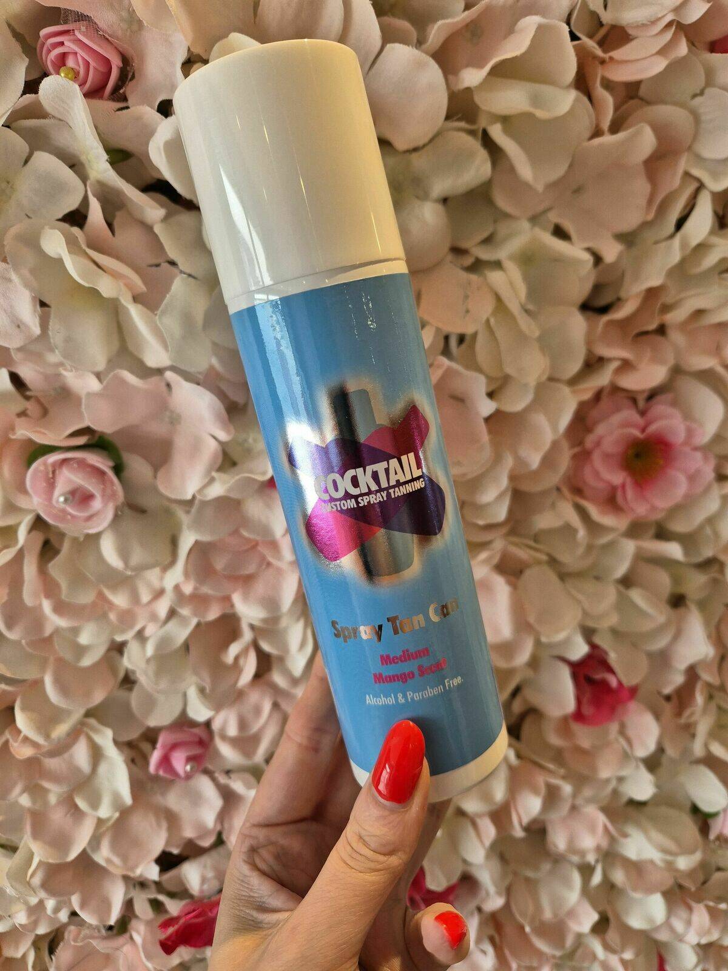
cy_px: 486
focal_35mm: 23
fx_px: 645
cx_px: 364
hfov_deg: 58.9
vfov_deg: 73.9
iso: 160
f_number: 1.8
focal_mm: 5.4
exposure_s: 1/100
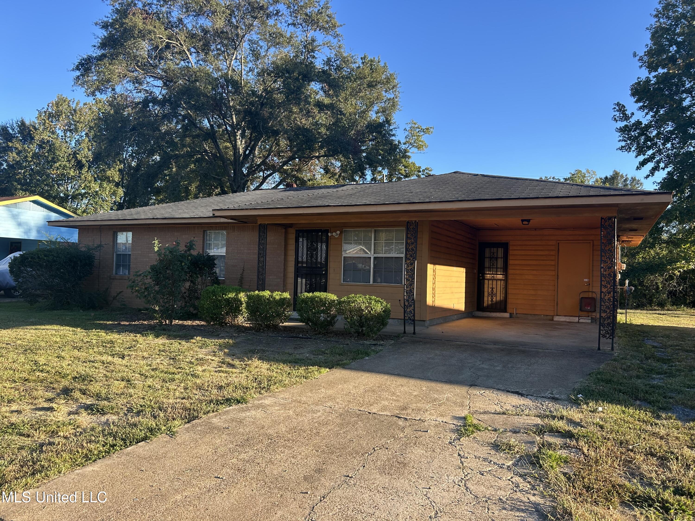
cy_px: 260
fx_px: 522
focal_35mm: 26
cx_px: 348
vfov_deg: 53.1
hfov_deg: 67.3
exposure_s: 1/1019
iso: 50
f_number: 1.5
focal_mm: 5.7
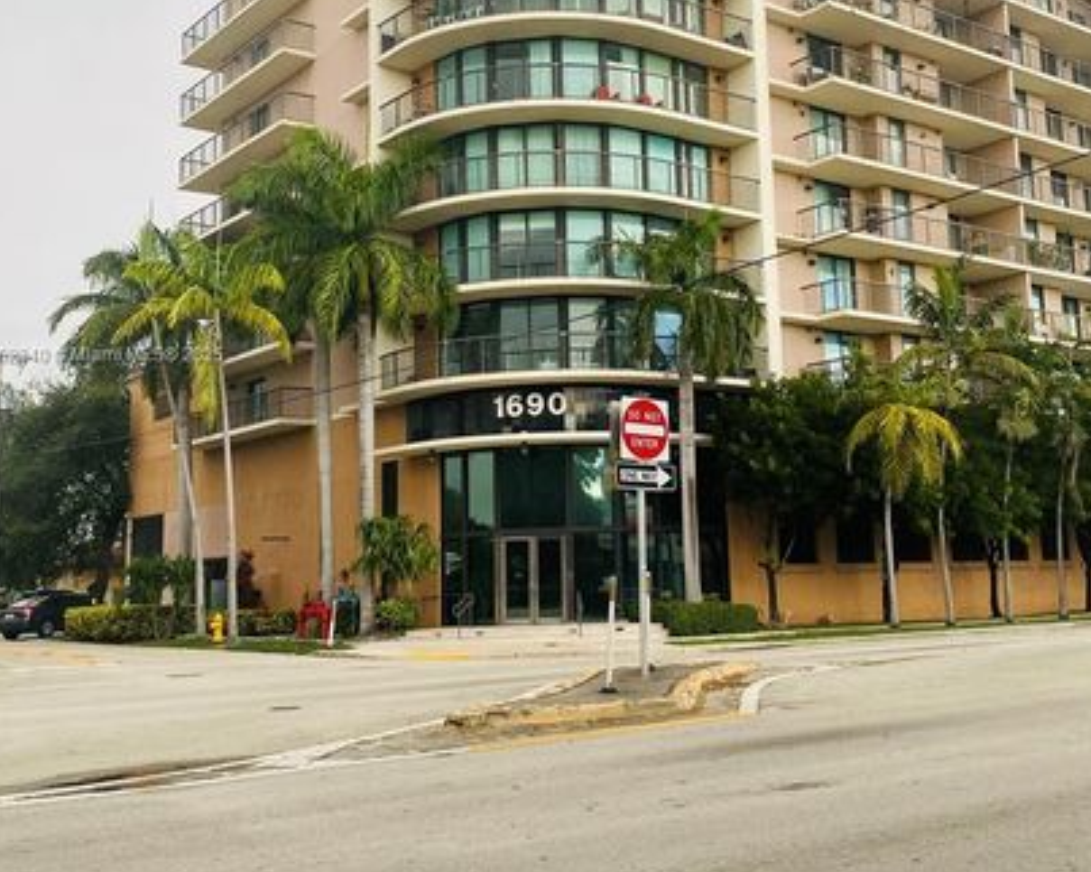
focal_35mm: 42
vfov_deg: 35.5
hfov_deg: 43.7
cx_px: 625
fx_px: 1355
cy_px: 356
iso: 32
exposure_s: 1/121
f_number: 1.8
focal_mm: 4.25
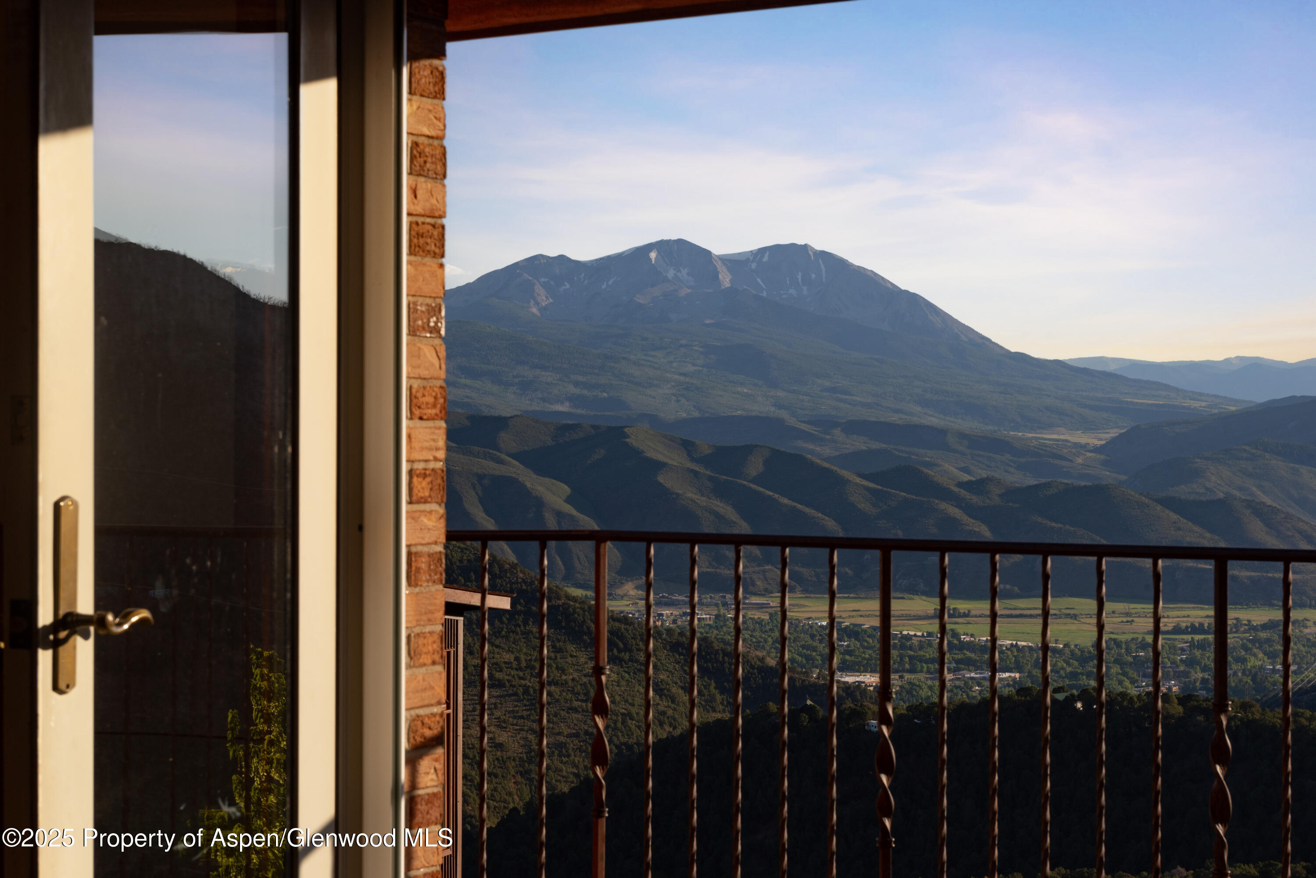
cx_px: 658
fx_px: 2267
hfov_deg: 32.4
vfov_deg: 21.9
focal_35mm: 62
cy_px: 439
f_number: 14
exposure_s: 1/125
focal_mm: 62
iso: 200
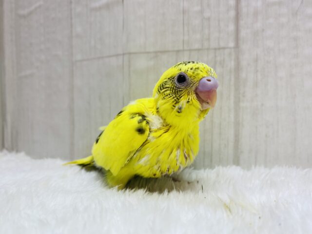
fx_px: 225
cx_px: 156
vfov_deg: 54.9
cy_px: 117
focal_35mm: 25
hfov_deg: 69.4
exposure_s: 1/100
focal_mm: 4.25
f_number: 1.8
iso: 40
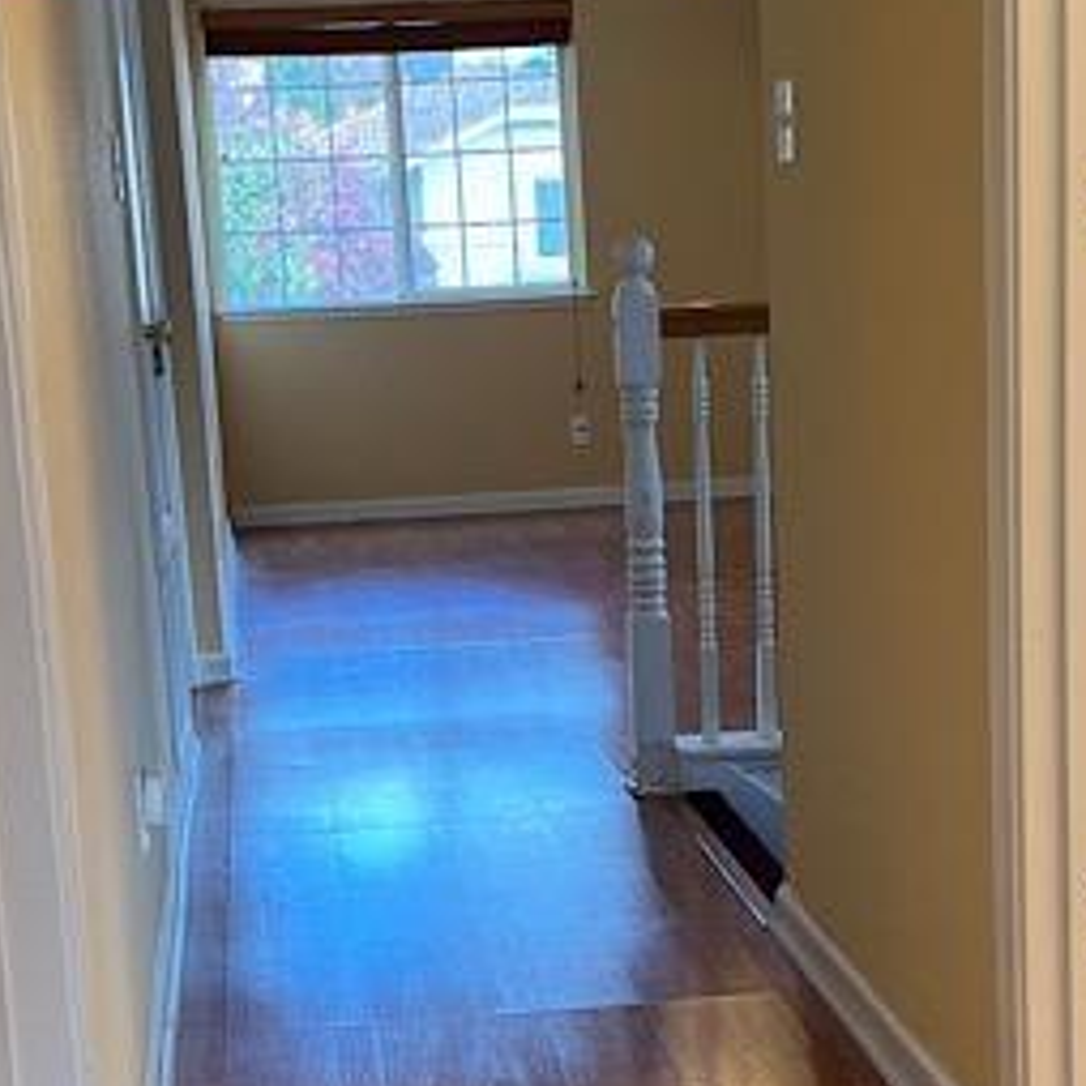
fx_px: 2059
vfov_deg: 29.2
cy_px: 765
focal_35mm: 58
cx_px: 599
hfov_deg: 29.5
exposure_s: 1/120
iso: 100
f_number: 1.5
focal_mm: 5.7
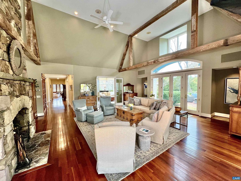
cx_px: 120
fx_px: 91
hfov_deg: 106.2
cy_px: 90
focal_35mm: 13
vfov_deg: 89.9
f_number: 1.8
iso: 200
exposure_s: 1/120
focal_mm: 1.57
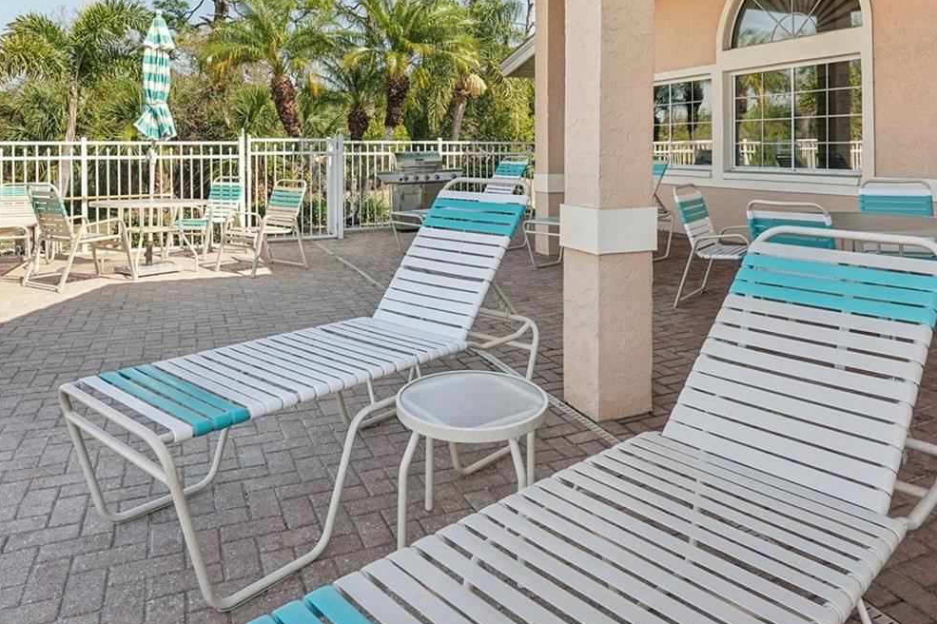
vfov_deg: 47.2
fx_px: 676
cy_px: 139
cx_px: 480
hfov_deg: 69.4
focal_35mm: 26
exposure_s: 1/640
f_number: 8
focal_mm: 16
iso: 400
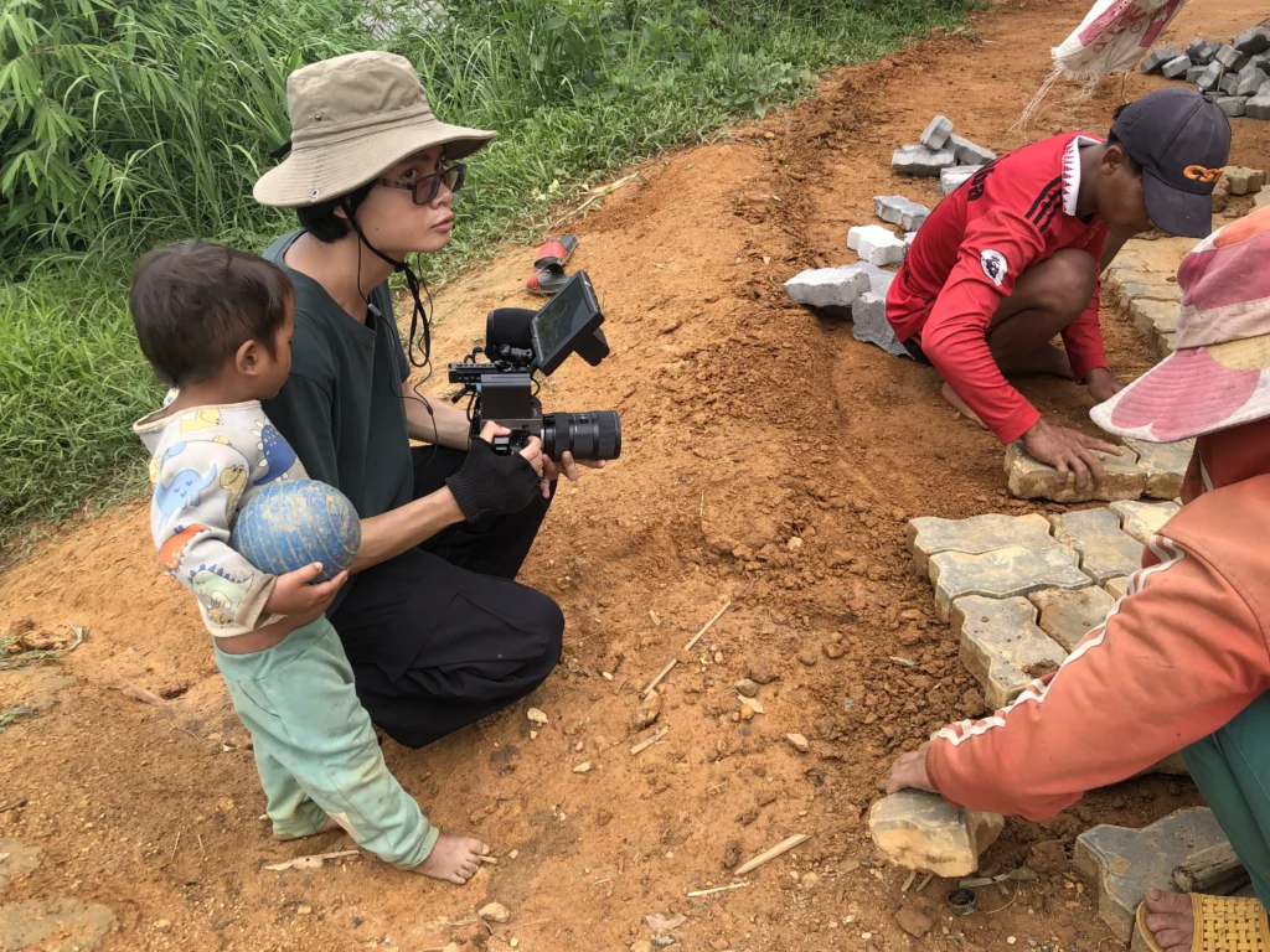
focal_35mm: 28
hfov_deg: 63.4
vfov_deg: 49.7
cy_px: 476
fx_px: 1027
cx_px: 635
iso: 20
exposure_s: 1/623
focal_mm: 3.99
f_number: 1.8
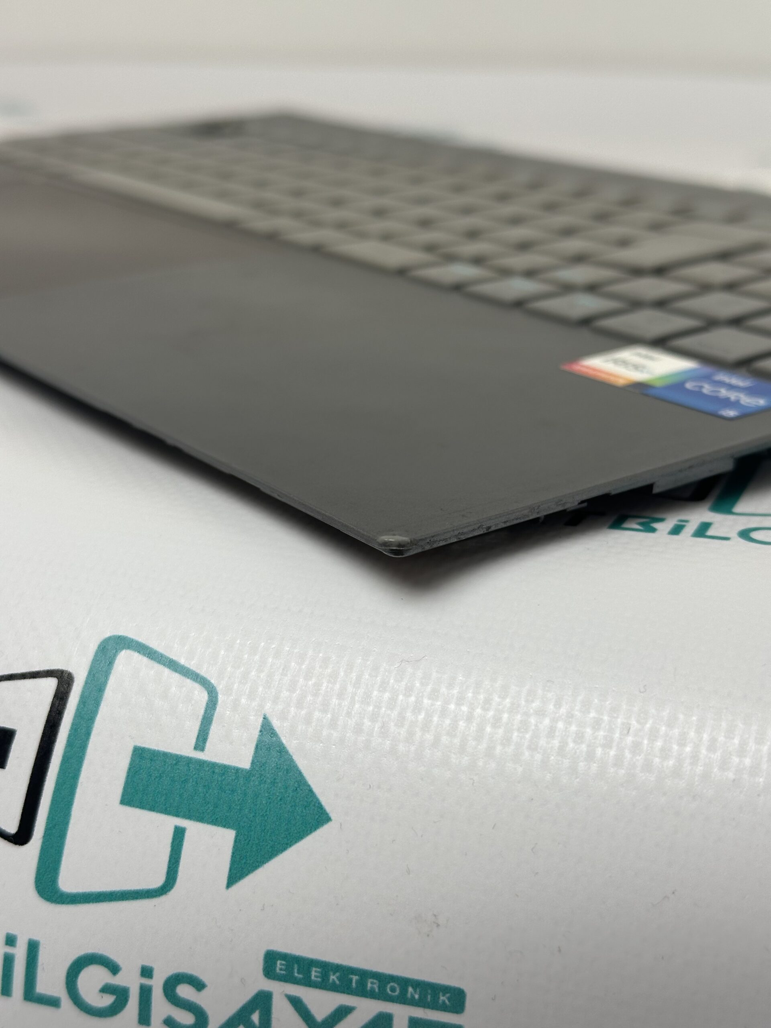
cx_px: 386
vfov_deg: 39.7
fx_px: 1425
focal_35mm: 48
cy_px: 514
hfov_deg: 30.3
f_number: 1.78
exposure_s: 1/571
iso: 64
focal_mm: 6.86
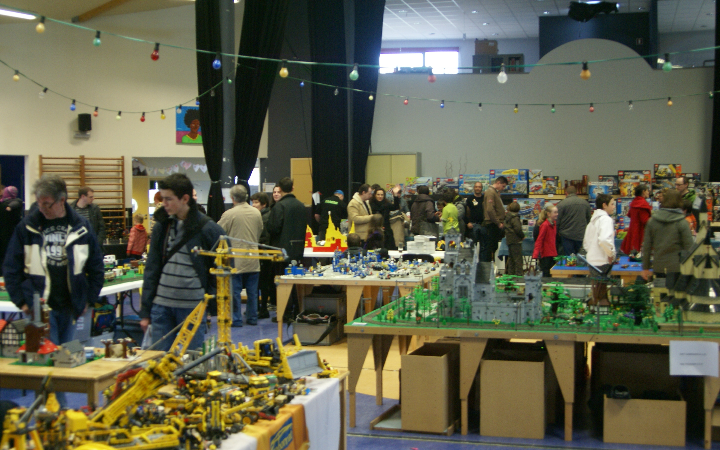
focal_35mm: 43
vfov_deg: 29.9
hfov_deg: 46.2
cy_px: 221
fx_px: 844
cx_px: 360
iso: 400
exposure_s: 1/20
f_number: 4
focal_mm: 28
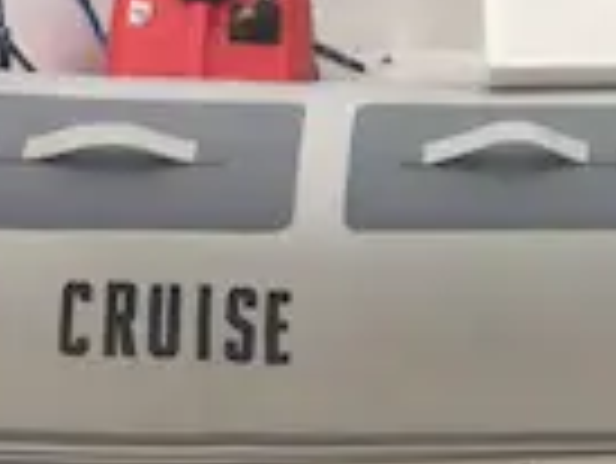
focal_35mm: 131
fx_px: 2333
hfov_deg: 14.7
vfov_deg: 11.3
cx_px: 652
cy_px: 63
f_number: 1.8
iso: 20
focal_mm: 3.99
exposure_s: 1/1623
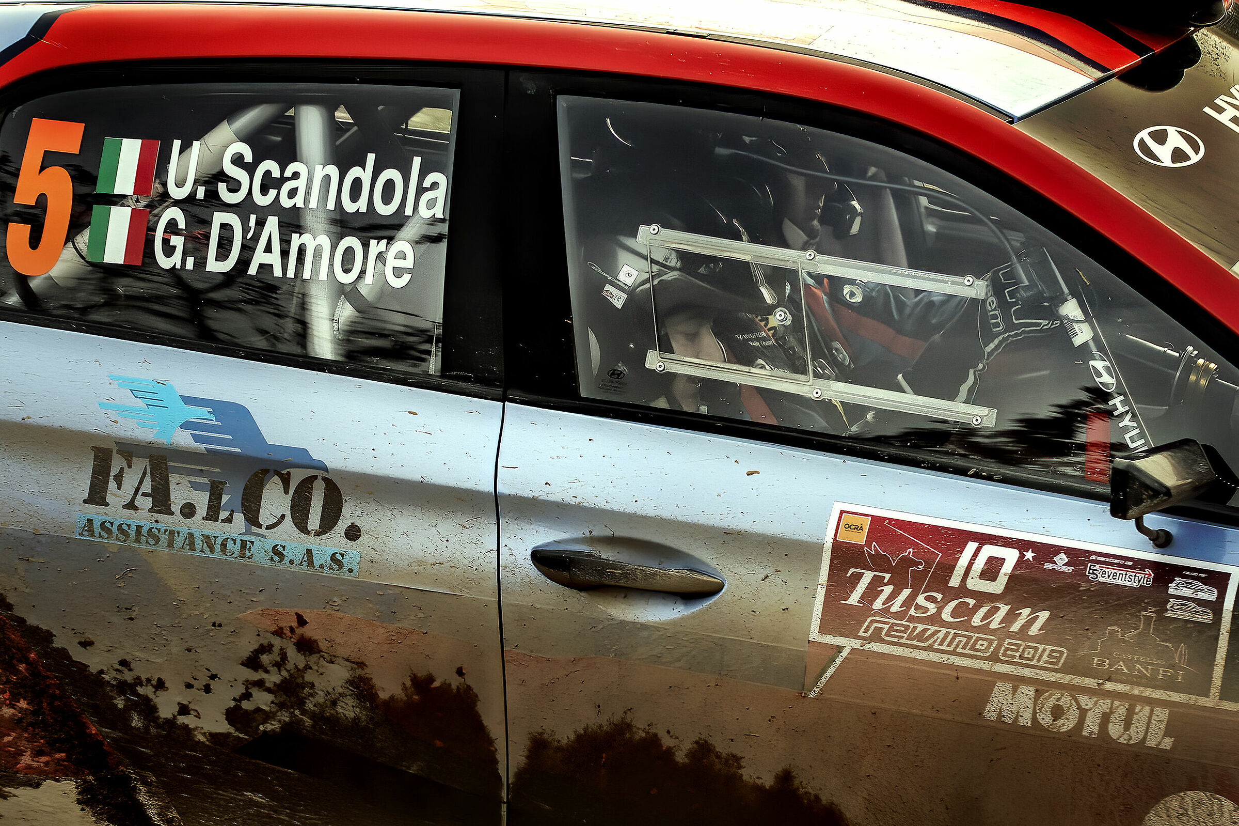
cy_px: 413
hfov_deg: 28.8
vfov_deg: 19.4
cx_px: 620
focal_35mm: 70
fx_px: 2409
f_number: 6.3
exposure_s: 1/500
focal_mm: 70
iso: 160
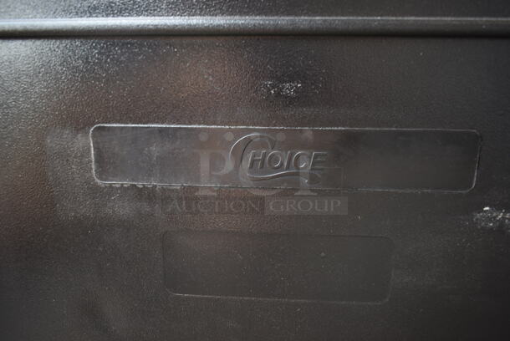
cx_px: 255
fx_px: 383
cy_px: 170
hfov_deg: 67.3
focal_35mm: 27
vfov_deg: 48.0
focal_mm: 18
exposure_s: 1/30
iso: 280
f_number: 3.5
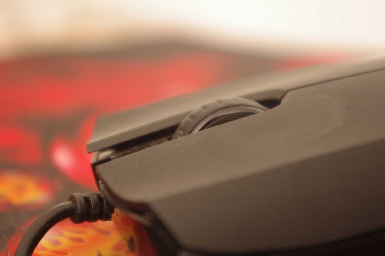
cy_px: 128
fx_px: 876
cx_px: 192
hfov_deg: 24.8
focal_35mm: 82
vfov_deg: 16.6
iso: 400
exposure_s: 1/8
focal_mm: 55
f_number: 5.6
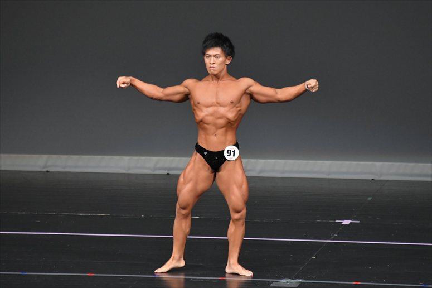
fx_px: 4498
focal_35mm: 375
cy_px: 144
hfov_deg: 5.5
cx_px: 216
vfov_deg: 3.7
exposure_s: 1/400
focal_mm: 250
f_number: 5.6
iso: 4000
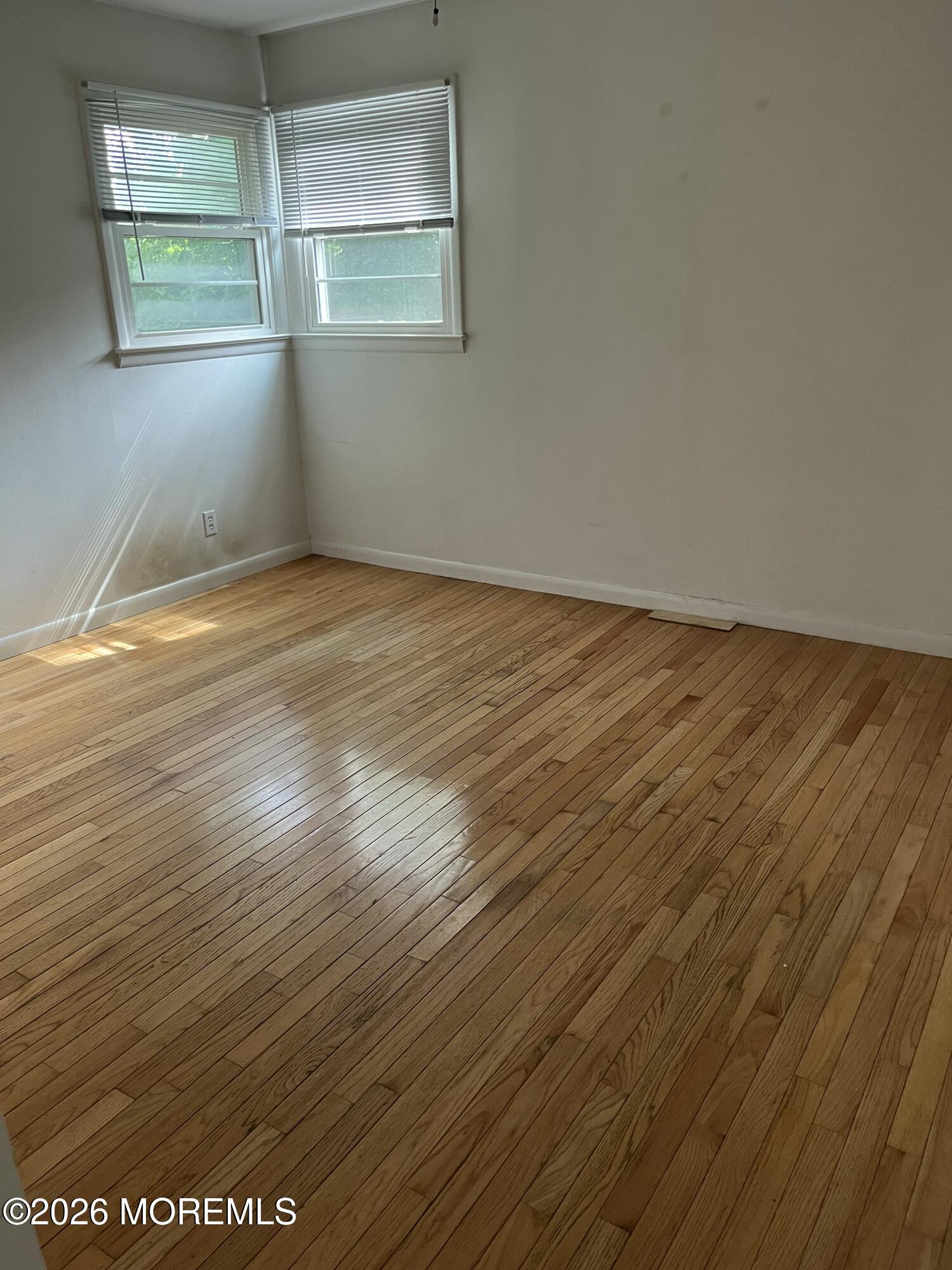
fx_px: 953
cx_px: 476
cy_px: 635
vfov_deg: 67.3
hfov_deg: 53.1
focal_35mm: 26
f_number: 1.6
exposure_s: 1/60
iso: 250
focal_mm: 5.1
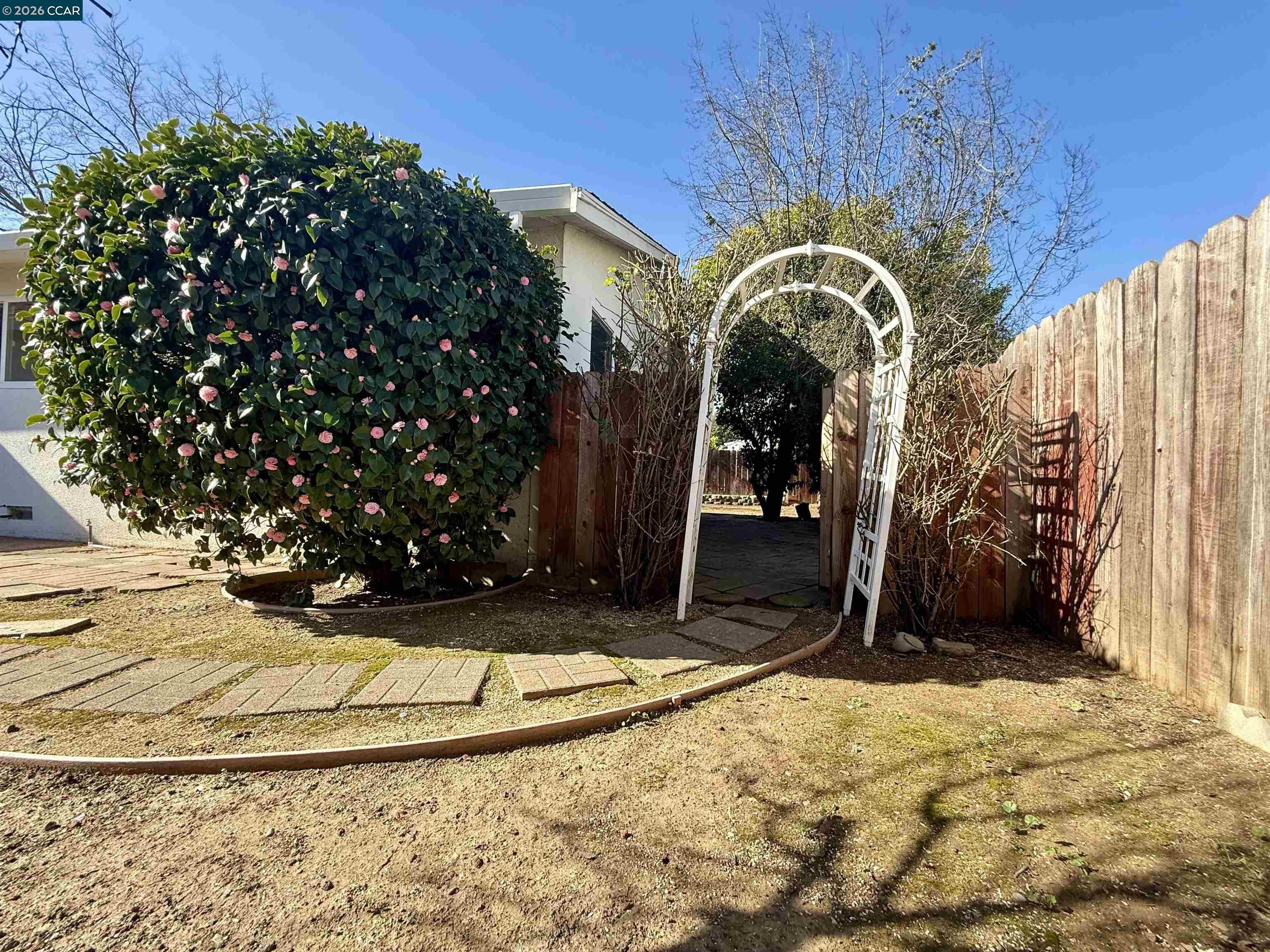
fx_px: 514
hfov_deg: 102.1
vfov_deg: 85.7
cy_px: 476
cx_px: 635
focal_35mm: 14
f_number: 2.2
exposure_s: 1/359
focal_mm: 2.22
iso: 64
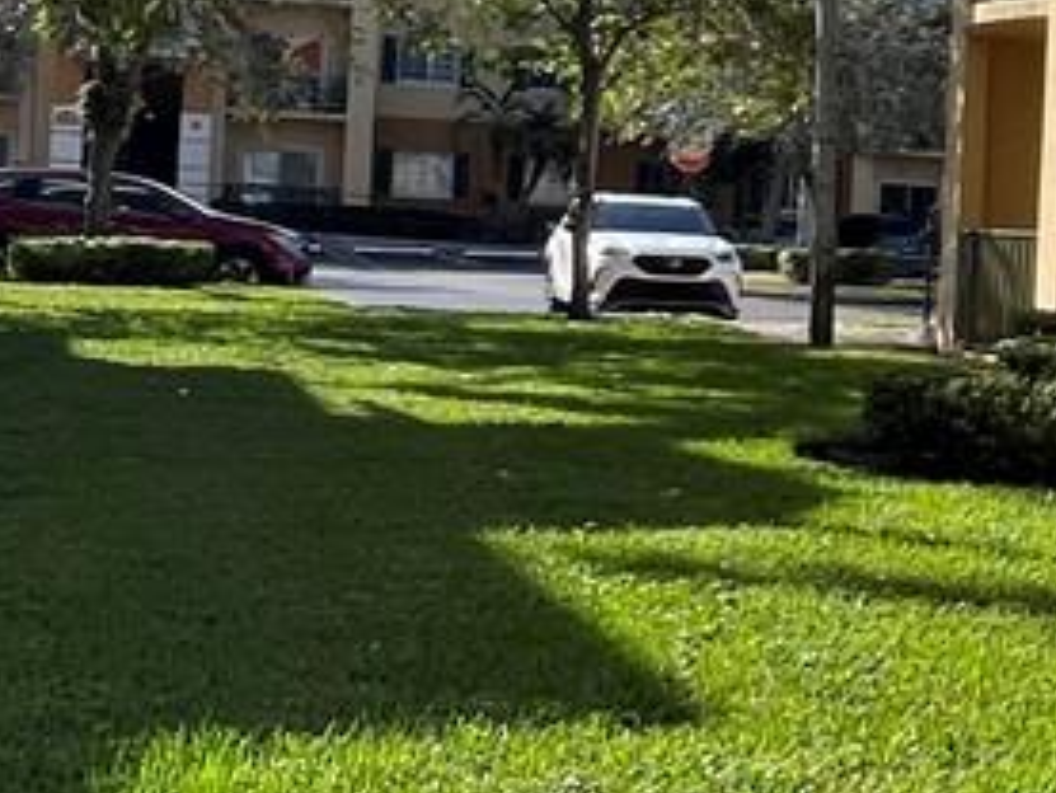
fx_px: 2289
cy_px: 244
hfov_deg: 22.8
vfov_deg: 19.6
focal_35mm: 75
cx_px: 1422
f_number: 1.8
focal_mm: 1.57
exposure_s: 1/986
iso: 32
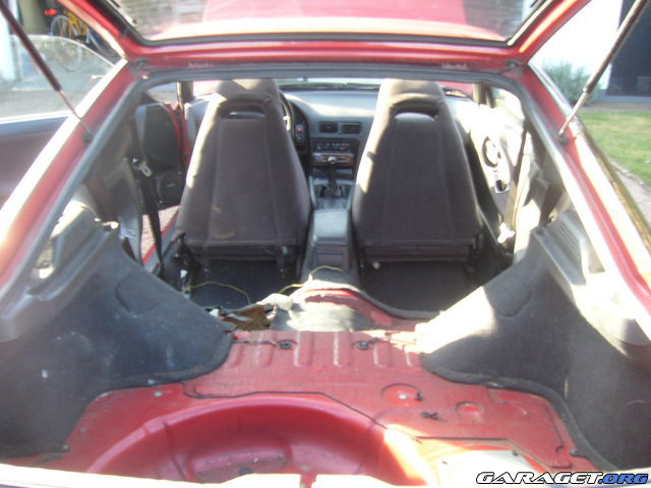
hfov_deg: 52.6
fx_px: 658
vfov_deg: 40.7
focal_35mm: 35
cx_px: 326
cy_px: 244
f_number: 2.8
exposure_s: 1/10
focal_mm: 5.8
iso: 200
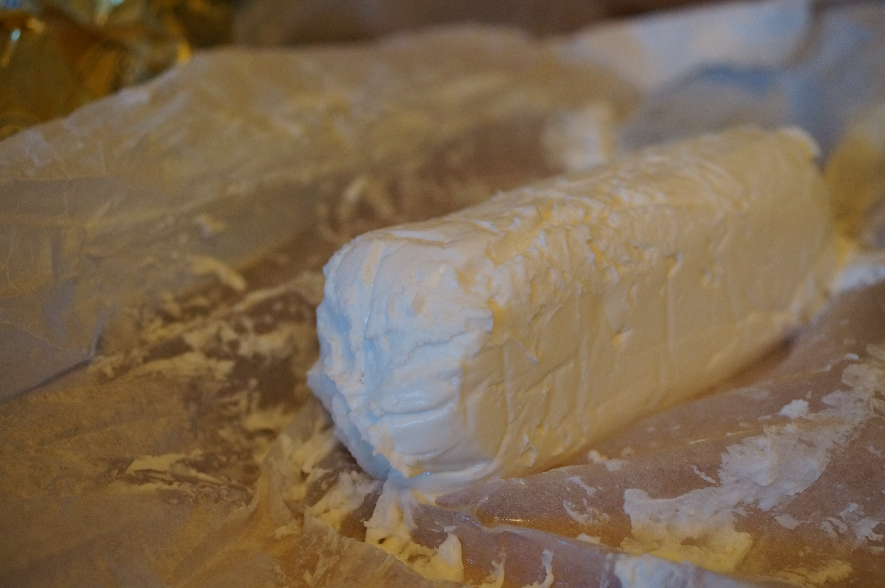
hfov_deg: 43.6
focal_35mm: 45
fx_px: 1105
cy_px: 294
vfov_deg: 29.8
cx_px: 442
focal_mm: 30
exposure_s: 1/160
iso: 2000
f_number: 4
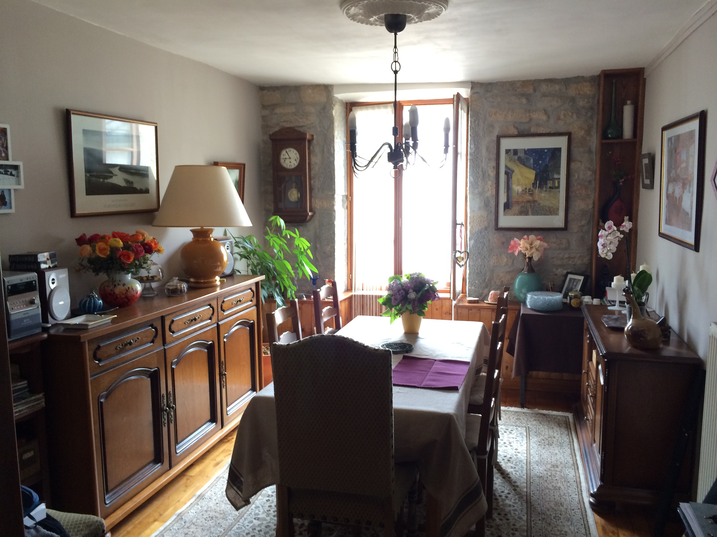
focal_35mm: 29
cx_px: 358
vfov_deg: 48.2
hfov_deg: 61.7
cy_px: 268
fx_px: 601
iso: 125
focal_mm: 4.15
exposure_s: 1/33
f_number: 2.2
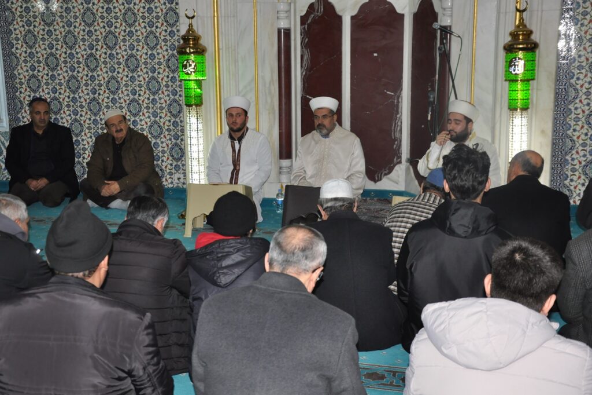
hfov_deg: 37.9
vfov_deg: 25.7
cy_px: 198
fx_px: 863
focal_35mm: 52
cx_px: 296
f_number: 4.5
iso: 800
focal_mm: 35
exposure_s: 1/60
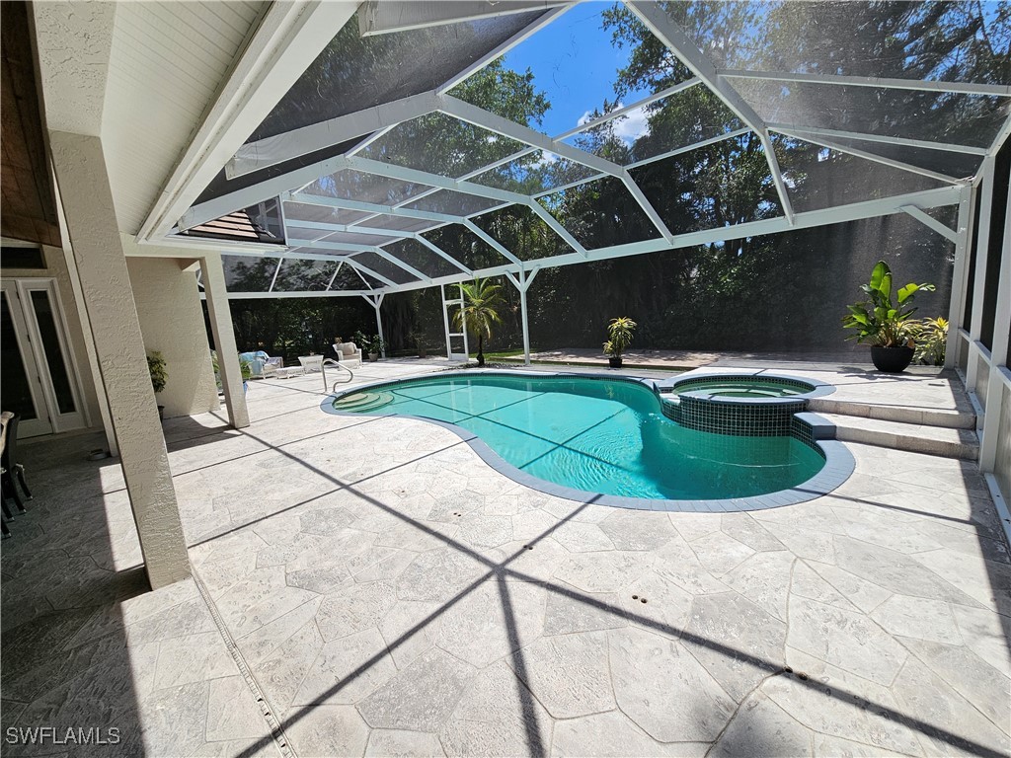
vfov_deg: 89.9
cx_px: 506
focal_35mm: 13
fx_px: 380
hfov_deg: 106.2
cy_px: 379
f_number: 2.2
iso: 50
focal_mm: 2.2
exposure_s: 1/1601
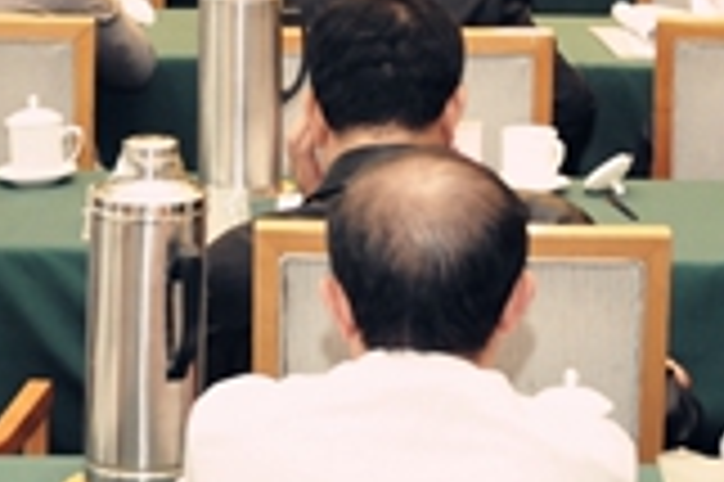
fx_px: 7310
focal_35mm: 364
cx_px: 486
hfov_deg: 5.7
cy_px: -342
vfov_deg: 3.7
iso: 1600
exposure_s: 1/60
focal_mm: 65
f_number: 7.1
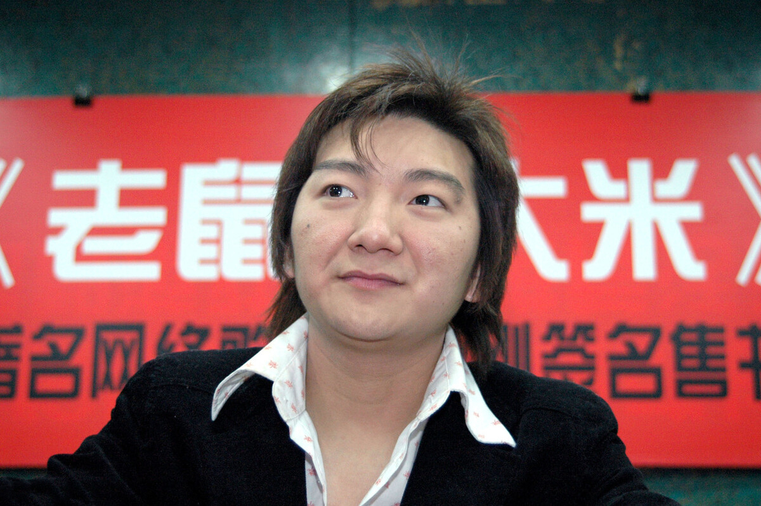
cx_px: 380
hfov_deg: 28.1
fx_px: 1521
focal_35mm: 72
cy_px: 253
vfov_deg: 18.9
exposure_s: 1/80
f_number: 4.2
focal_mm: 48
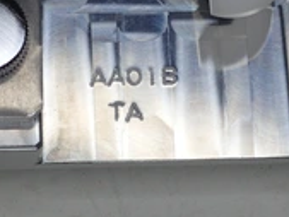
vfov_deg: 6.3
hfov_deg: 8.4
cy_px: 79
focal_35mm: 236
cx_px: 135
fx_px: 1972
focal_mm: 18
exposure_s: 1/320
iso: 100
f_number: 4.9
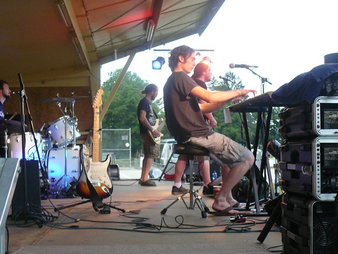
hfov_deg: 37.5
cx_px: 169
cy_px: 127
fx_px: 498
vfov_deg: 28.6
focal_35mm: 51
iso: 160
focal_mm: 6.1
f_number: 3.1
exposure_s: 1/50
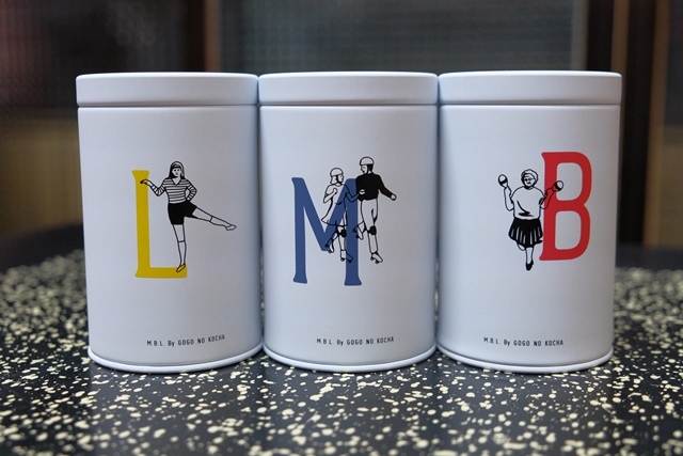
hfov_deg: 46.4
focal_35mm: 42
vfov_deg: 31.9
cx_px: 342
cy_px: 228
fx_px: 797
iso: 1600
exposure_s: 1/17
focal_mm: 27.7
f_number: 3.6
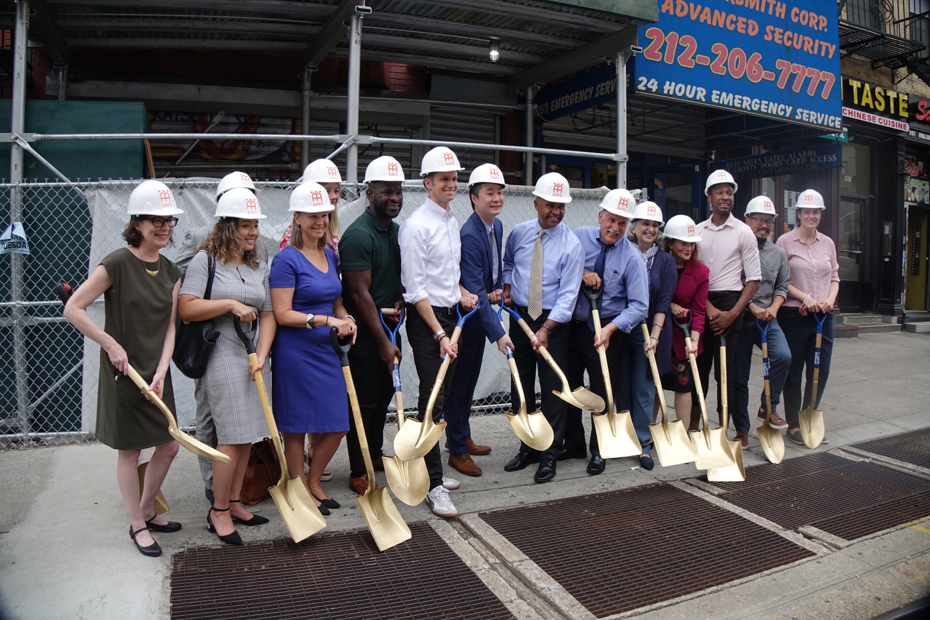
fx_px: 1576
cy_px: 310
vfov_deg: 22.3
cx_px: 465
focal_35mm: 61
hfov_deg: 32.9
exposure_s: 1/400
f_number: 4
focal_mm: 22.4
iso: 100
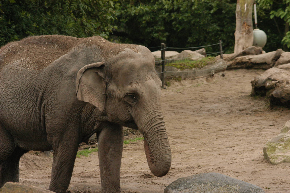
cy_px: 96
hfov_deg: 10.2
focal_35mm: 202
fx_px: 1630
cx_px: 145
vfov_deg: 6.8
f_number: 6.3
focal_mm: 135
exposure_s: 1/640
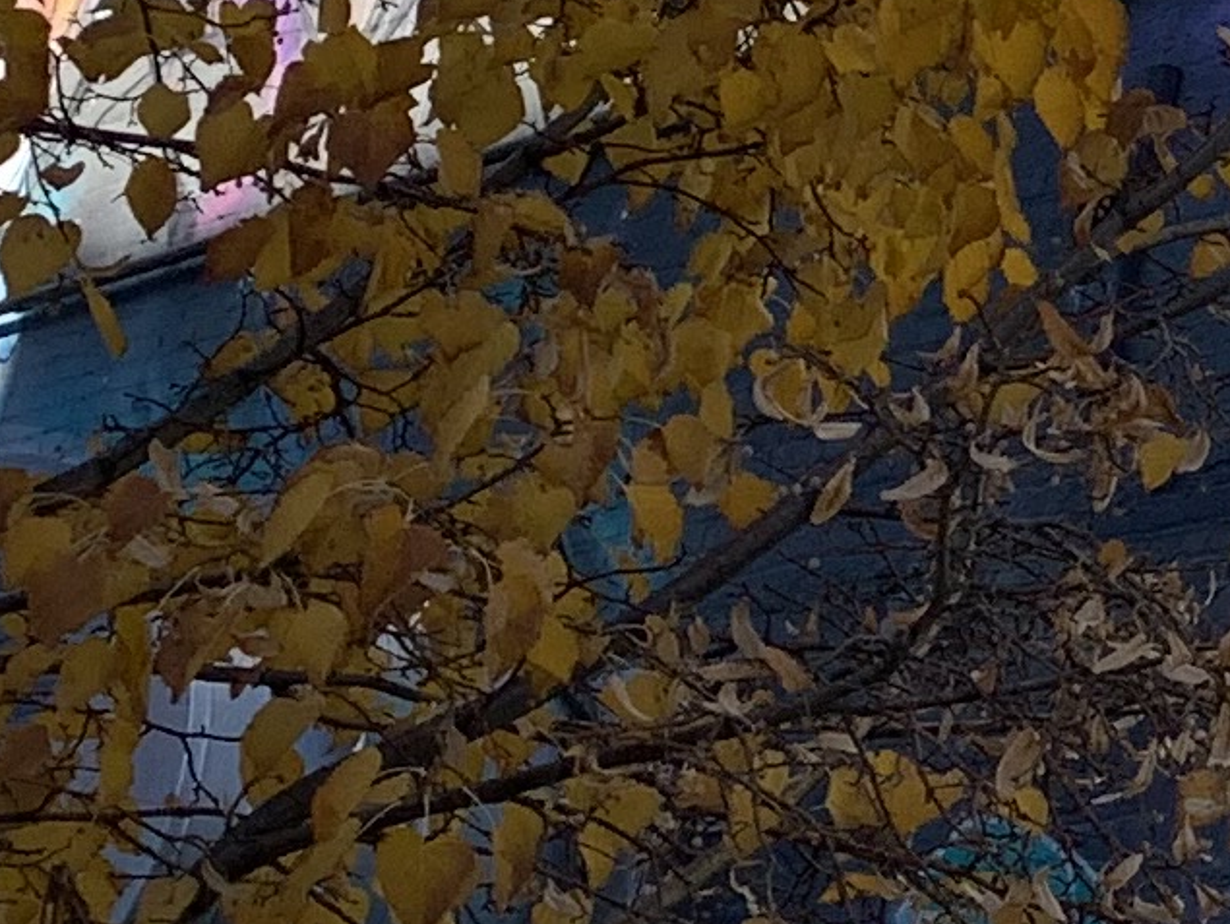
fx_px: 5866
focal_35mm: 165
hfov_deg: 10.4
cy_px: -384
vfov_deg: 8.8
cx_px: 2921
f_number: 1.8
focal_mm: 4.25
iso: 25
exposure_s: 1/1661
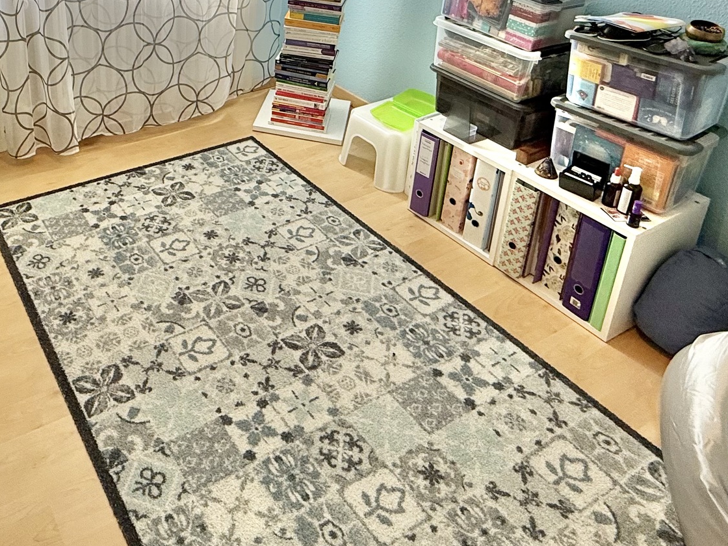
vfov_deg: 40.0
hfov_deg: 53.7
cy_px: 29
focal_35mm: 32
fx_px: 673
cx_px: 165
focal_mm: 2.22
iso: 80
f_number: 2.2
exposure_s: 1/99
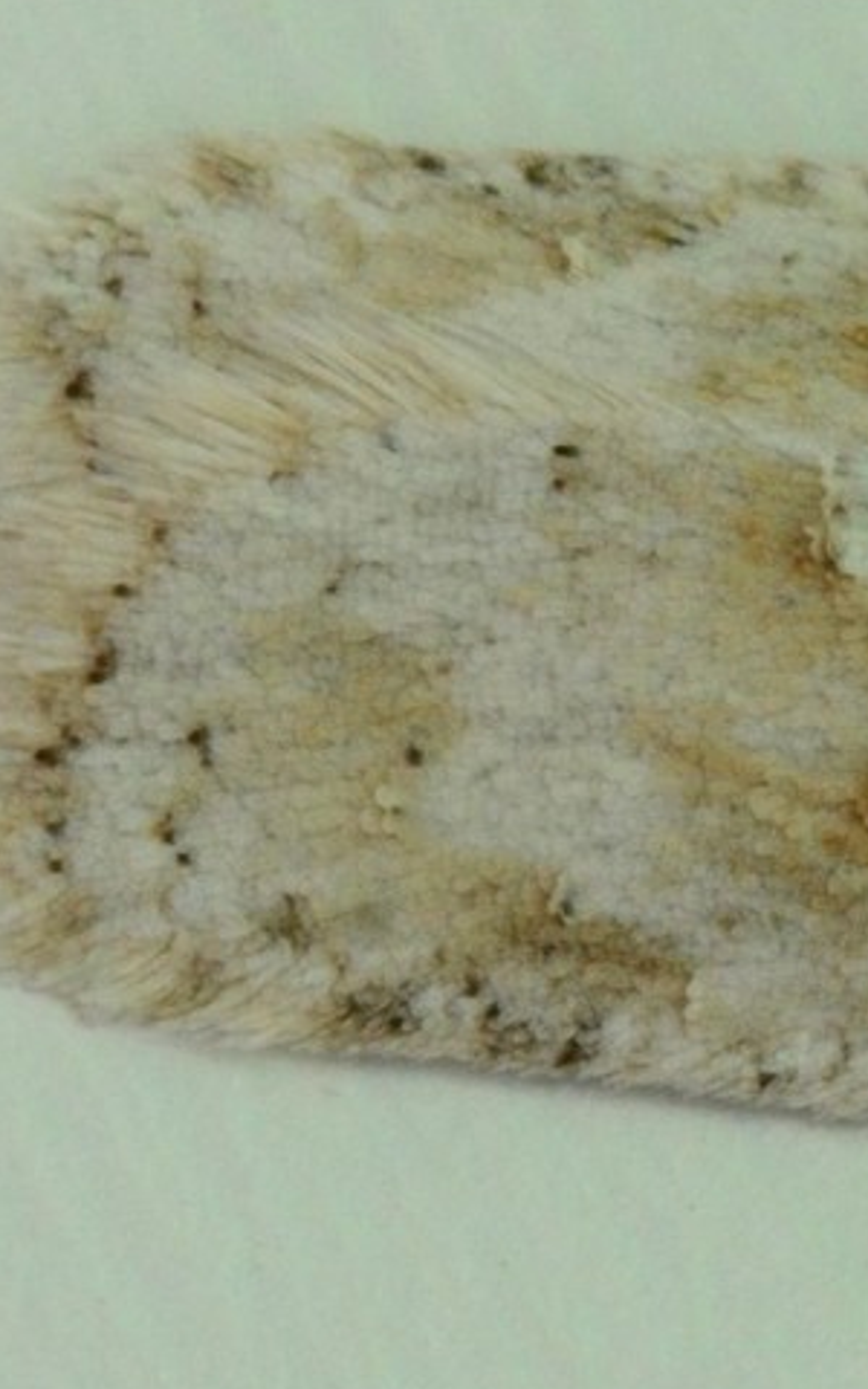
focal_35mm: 172
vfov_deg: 12.2
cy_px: 668
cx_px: 874
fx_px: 6510
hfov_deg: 7.6
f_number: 19
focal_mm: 60
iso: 1600
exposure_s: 1/90
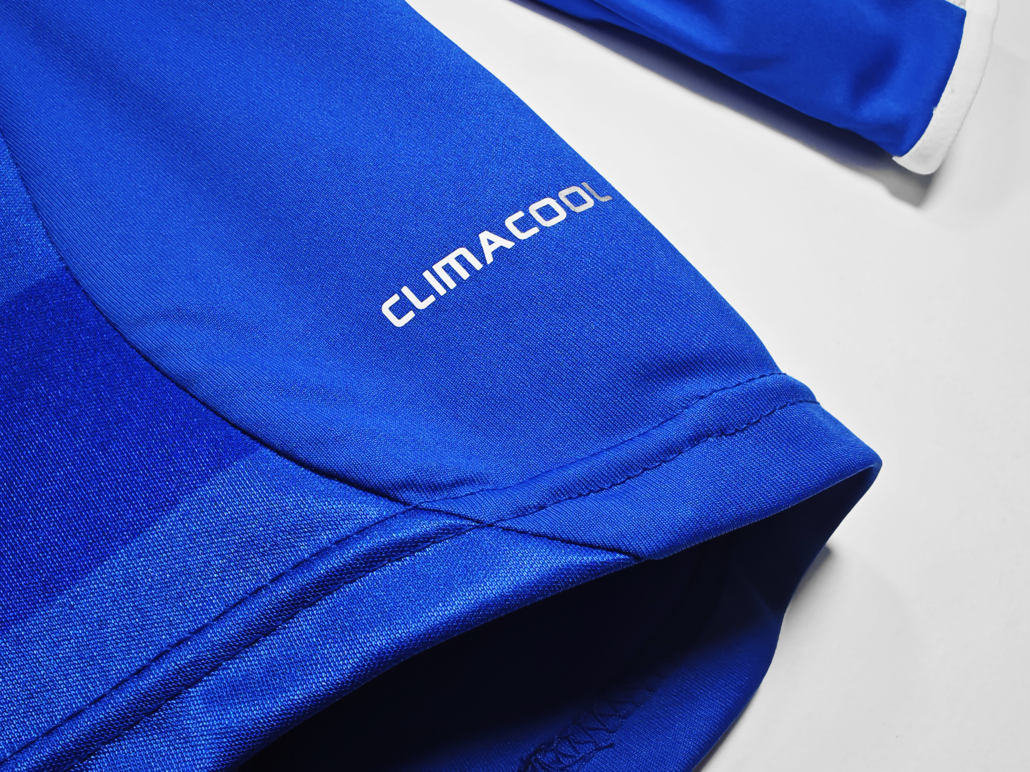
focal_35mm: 23
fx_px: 684
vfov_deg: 58.9
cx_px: 515
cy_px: 386
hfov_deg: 73.9
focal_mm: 2.59
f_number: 2.2
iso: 101
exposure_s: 1/100
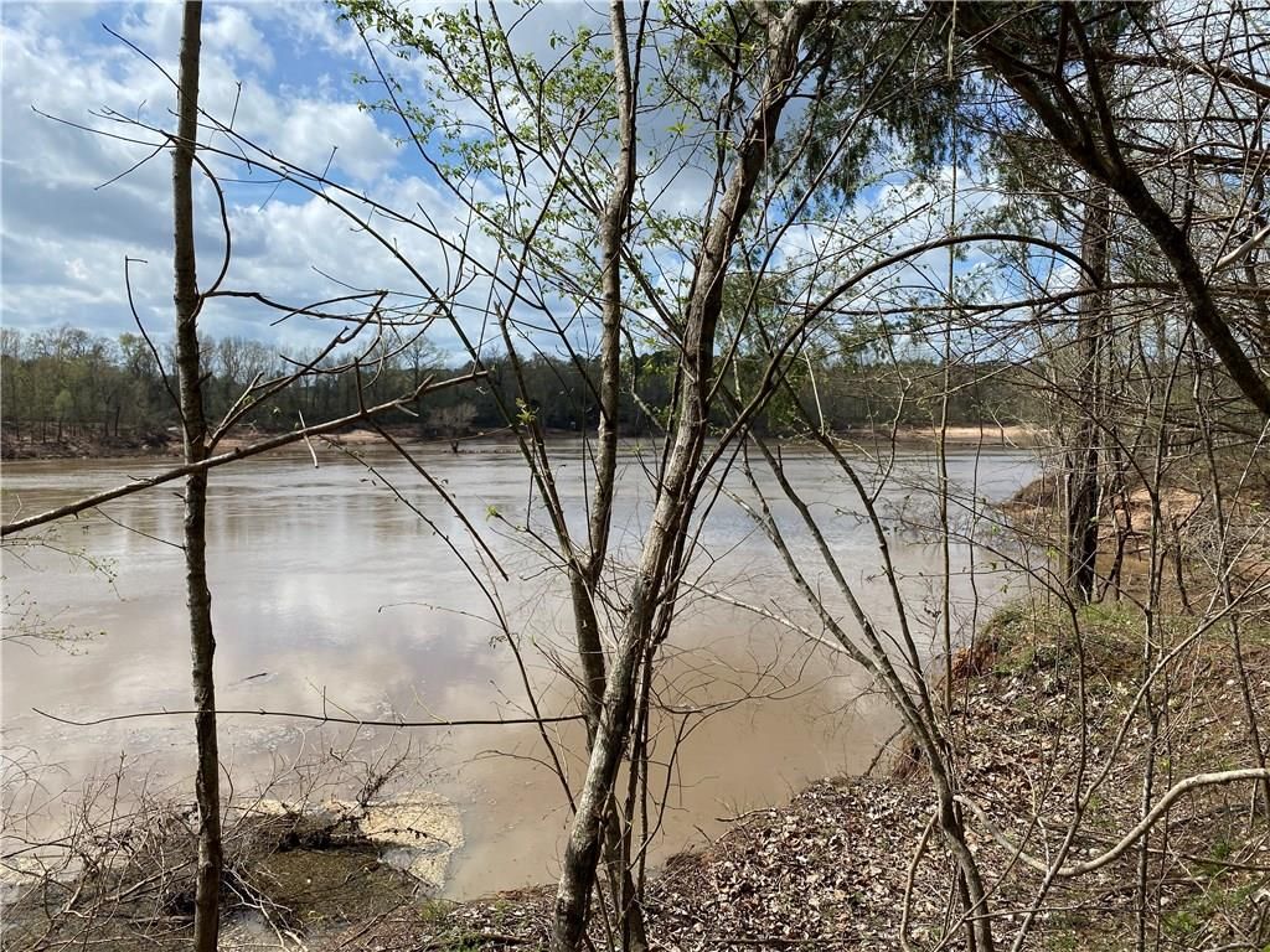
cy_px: 476
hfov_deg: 67.3
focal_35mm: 26
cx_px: 635
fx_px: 954
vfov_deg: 53.1
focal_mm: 4.25
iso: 32
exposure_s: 1/3731
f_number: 1.8
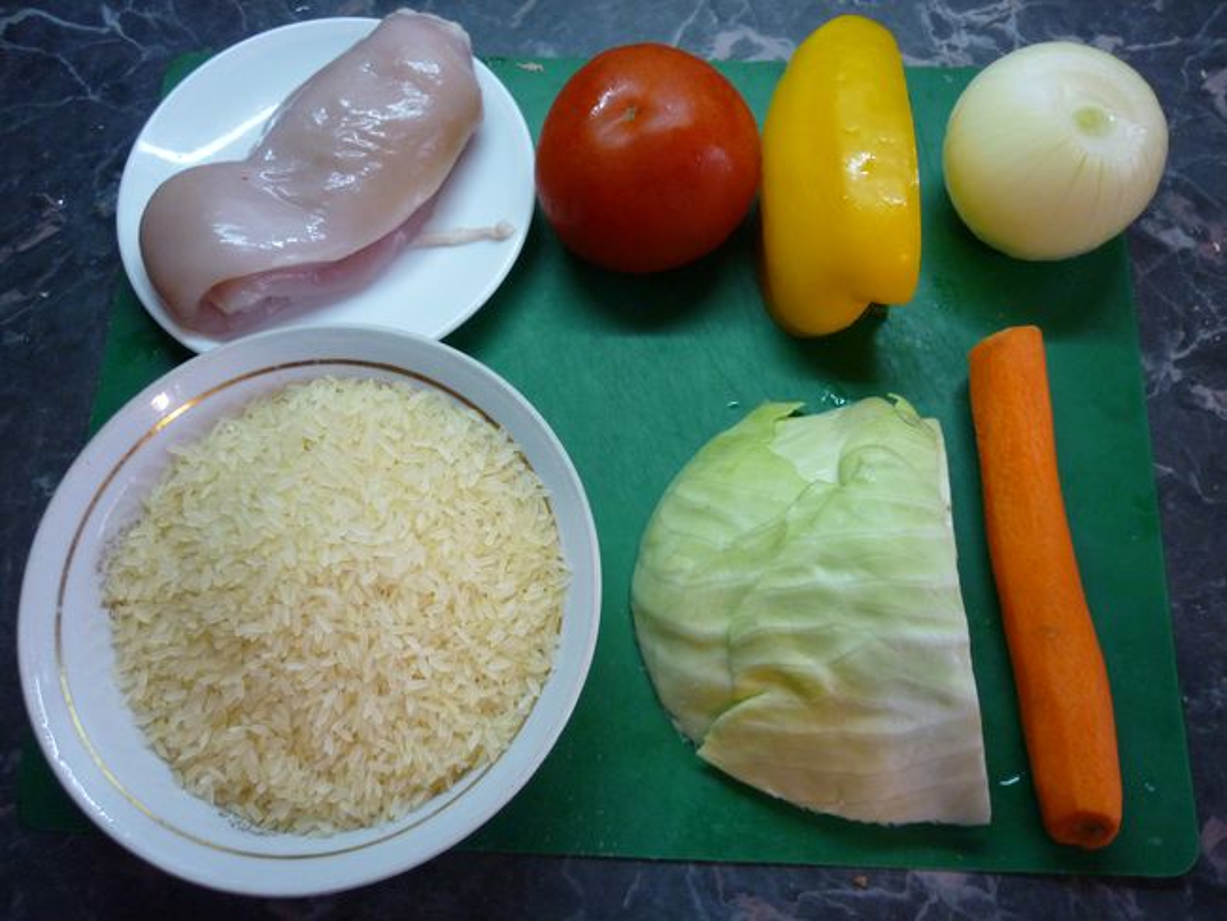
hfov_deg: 55.3
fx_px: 1170
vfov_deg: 43.0
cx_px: 614
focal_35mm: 33
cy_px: 460
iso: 250
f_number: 2.8
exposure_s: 1/30
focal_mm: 5.5
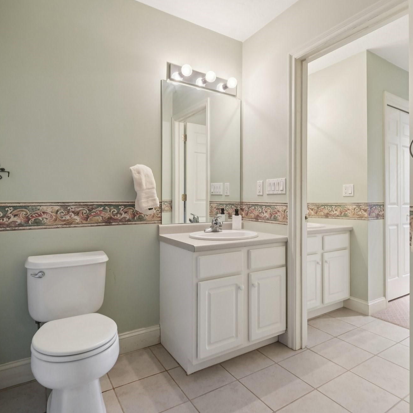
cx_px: 225
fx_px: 270
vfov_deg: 74.8
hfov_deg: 74.7
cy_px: 203
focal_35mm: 20
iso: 400
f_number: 5.6
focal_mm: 10
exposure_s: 1/8
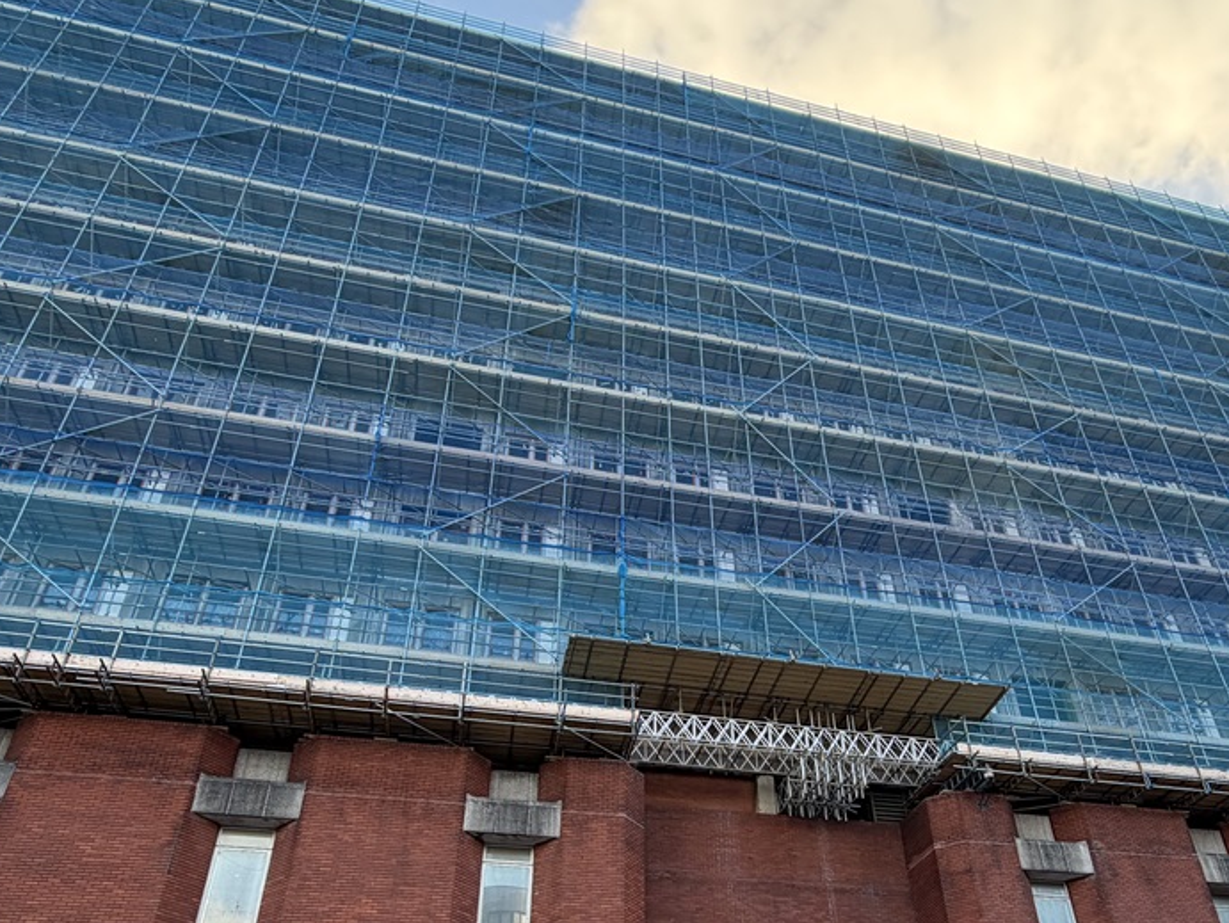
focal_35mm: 27
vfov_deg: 49.1
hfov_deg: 65.0
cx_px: 703
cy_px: 704
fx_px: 959
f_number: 2.2
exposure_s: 1/128
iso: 40
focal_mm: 2.22
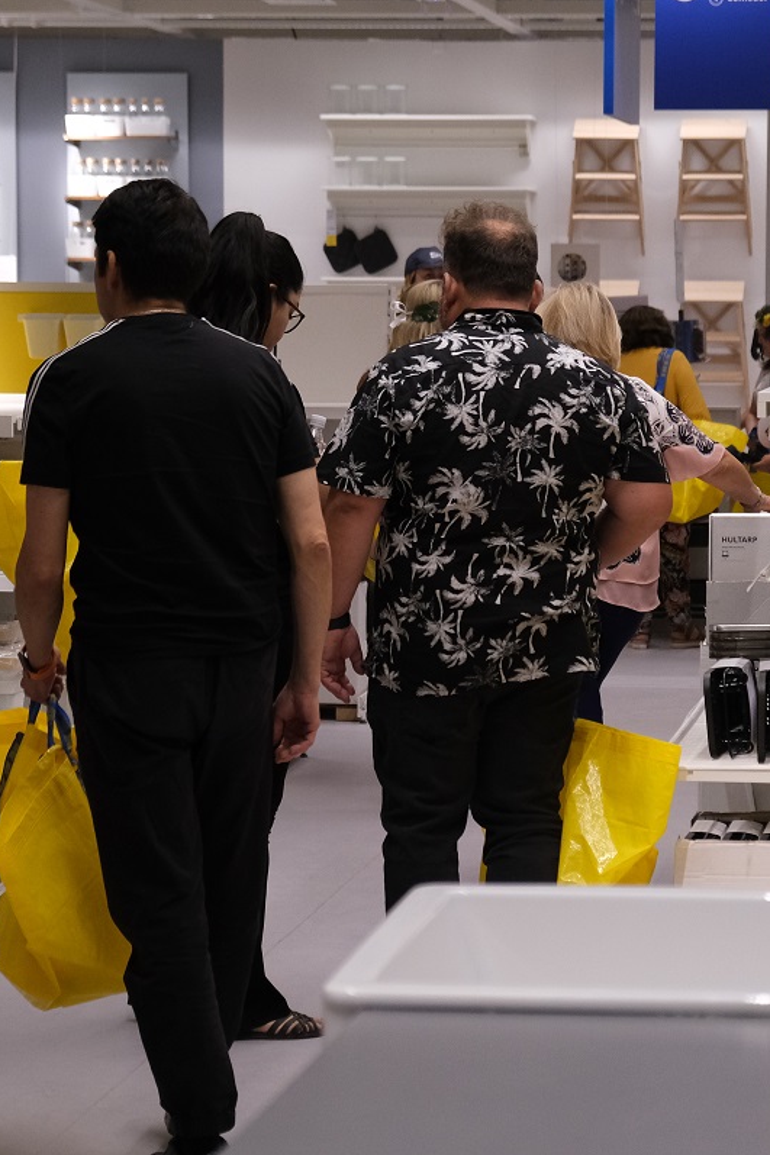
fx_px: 4012
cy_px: 577
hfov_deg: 11.0
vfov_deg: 16.4
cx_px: 516
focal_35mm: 125
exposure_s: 1/250
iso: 2000
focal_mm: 55
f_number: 4
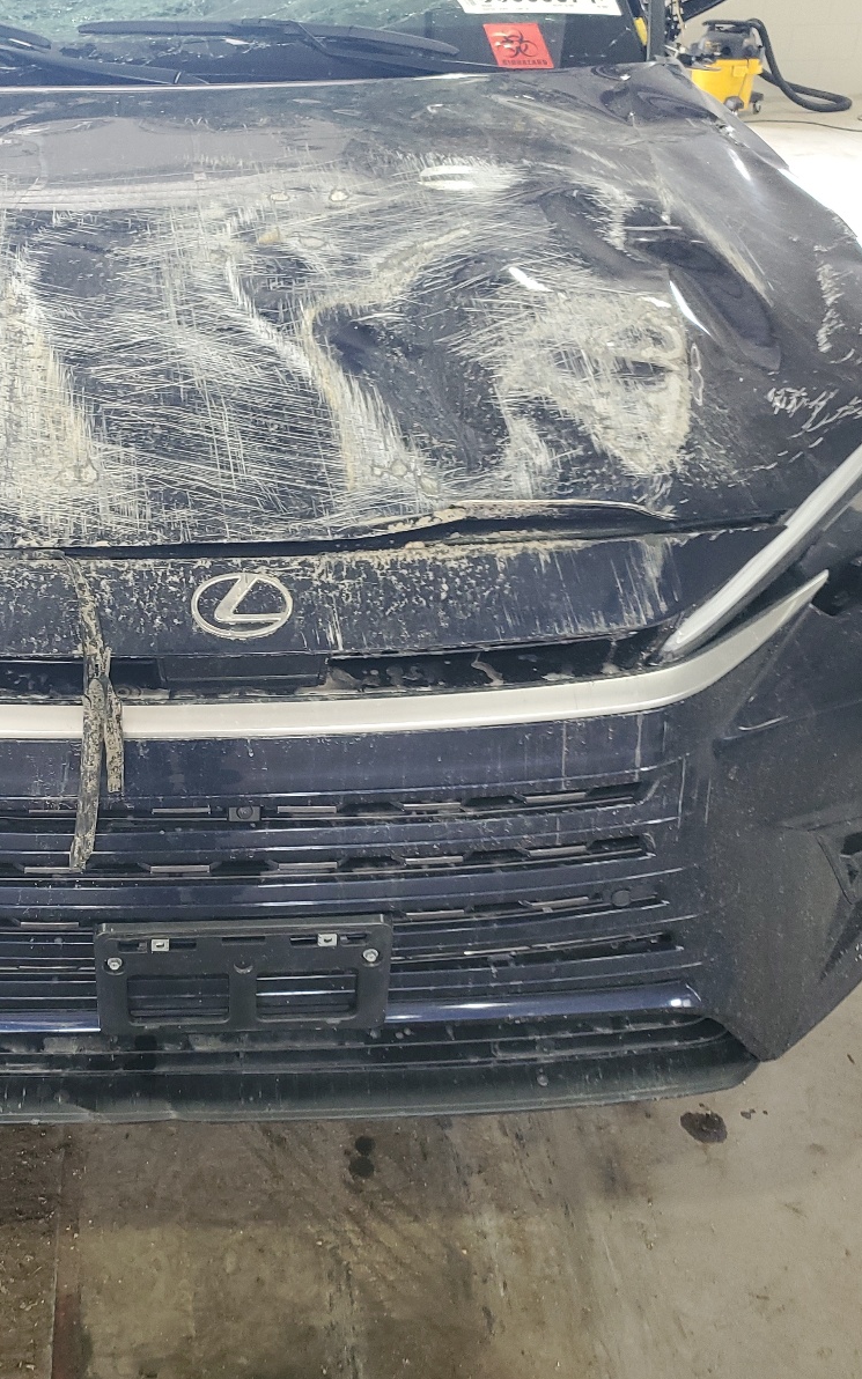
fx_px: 1391
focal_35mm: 37
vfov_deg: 52.7
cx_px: 240
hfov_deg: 33.9
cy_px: 692
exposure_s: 1/60.2
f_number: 1.5
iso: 109
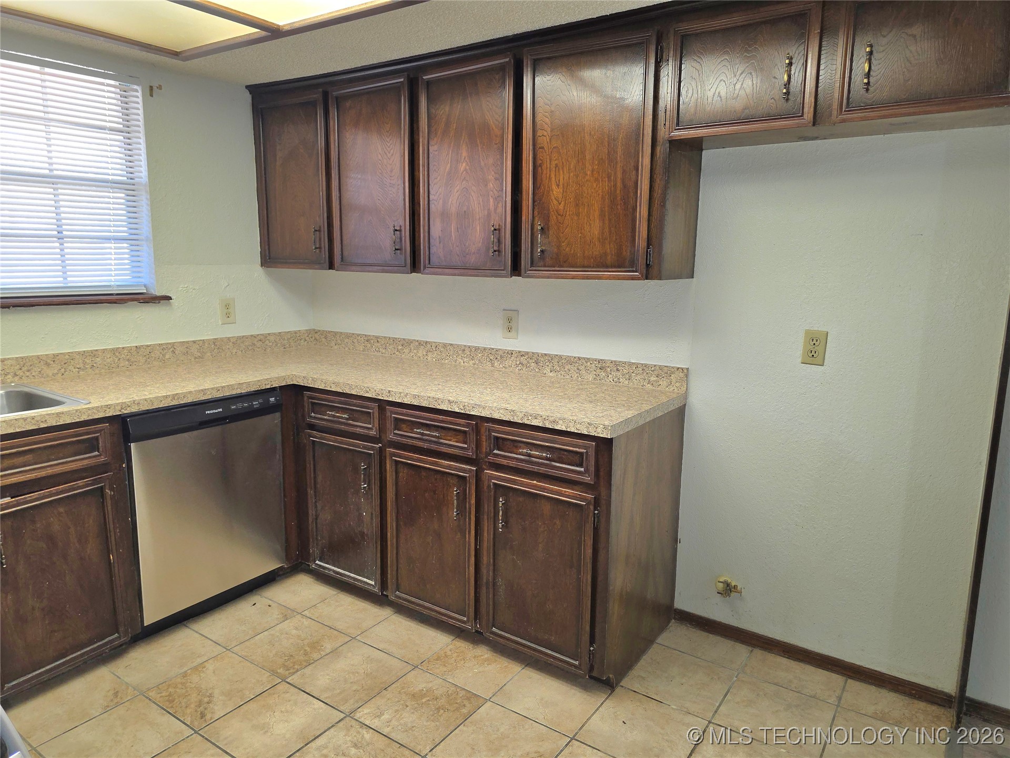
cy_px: 379
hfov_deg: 73.9
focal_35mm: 23
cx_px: 505
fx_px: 671
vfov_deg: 58.9
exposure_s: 1/60.2
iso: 125
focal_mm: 6.3
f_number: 1.7
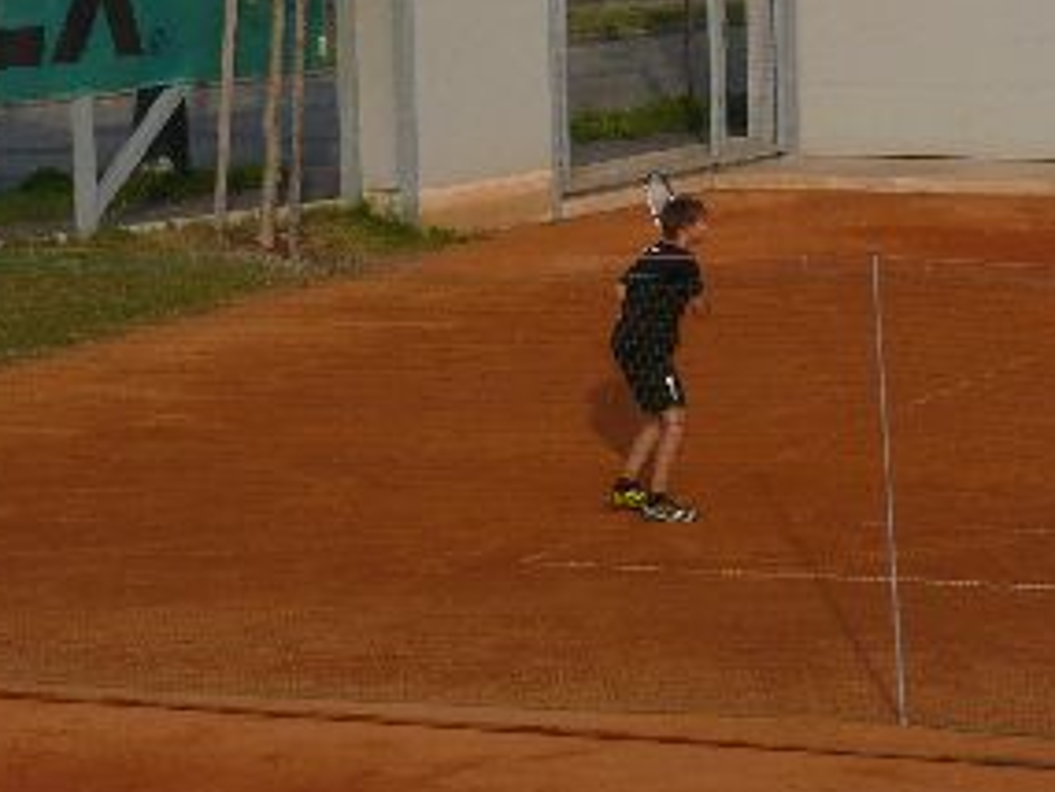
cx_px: 1074
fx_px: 5305
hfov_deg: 11.2
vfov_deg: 8.5
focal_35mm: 174
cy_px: 93
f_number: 5.6
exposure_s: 1/250
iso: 100
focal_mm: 10.2
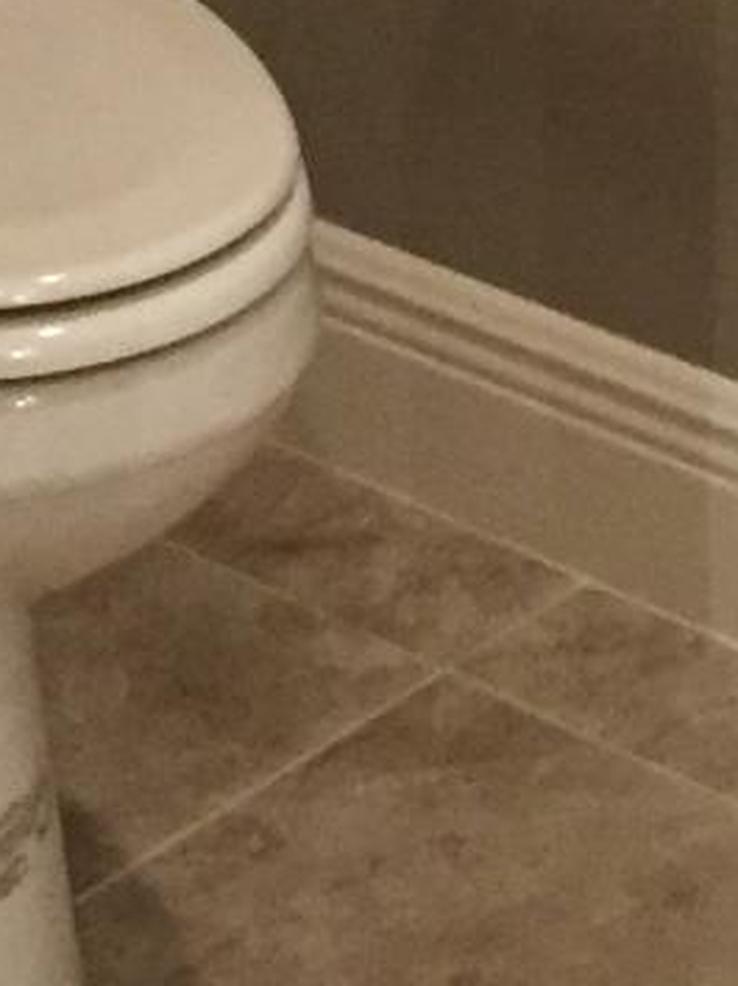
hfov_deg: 8.9
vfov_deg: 11.1
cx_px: 872
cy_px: -886
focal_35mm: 164
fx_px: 4668
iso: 160
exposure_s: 1/30
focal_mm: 4.15
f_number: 2.2
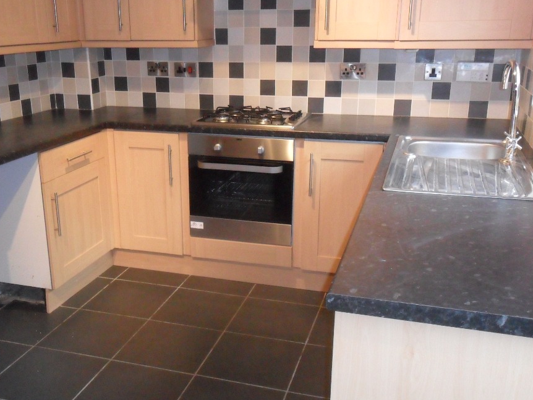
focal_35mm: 38
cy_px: 215
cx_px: 218
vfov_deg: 37.7
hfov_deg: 48.7
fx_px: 585
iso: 400
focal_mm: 5.7
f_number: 3.7
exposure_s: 1/45
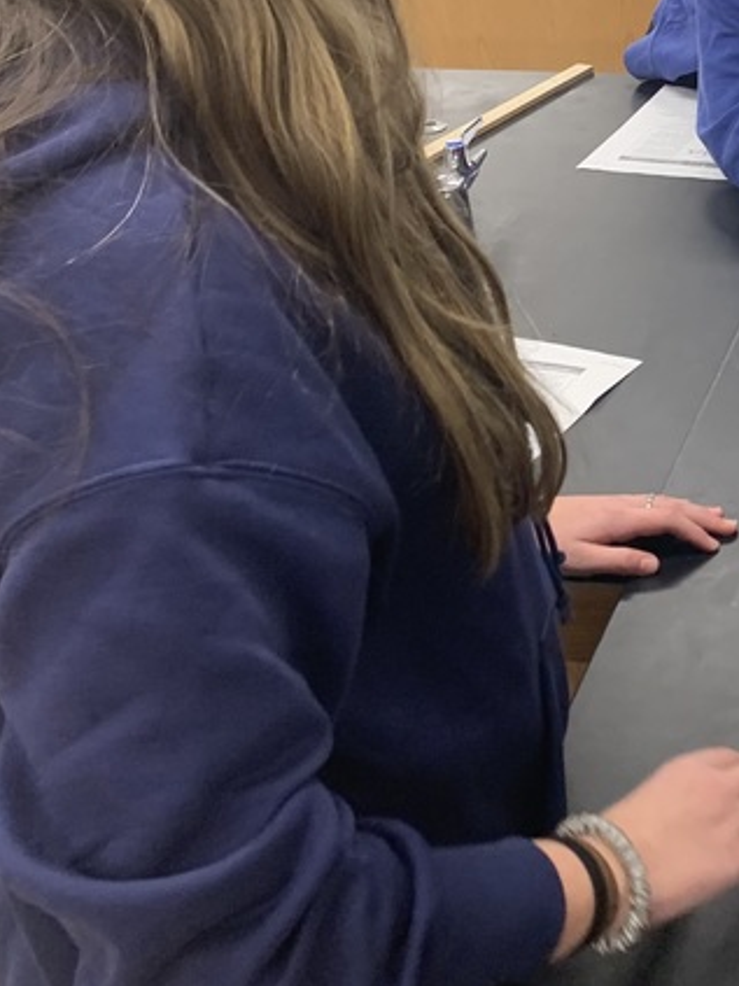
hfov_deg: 21.8
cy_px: 242
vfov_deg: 30.2
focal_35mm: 63
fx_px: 1794
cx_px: 856
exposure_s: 1/60
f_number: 1.8
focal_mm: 4.25
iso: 100
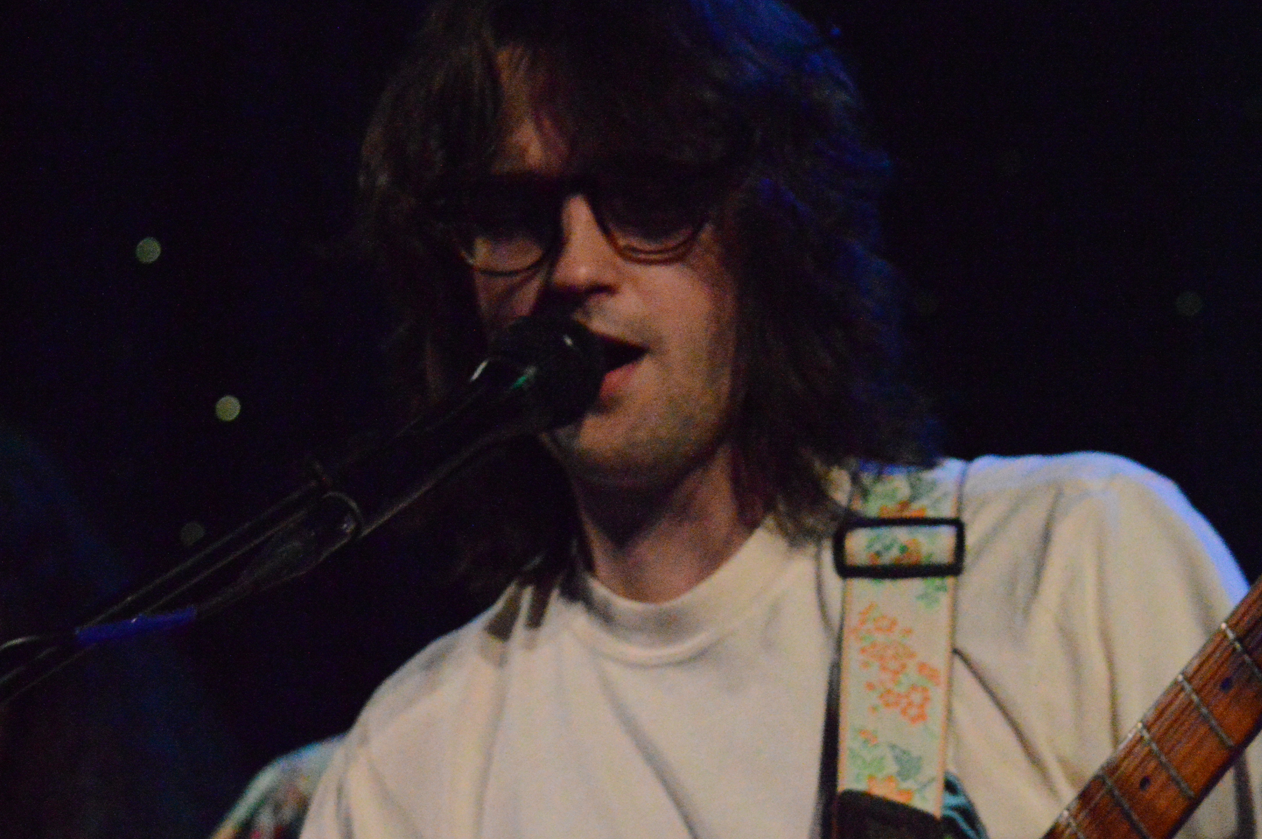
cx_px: 624
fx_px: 5114
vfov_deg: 9.4
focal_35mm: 146
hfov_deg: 14.1
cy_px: 531
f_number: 4.5
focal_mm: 70
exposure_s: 1/125
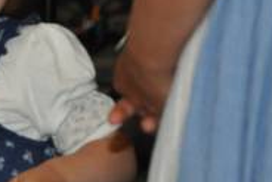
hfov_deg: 1.8
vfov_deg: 1.2
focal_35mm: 1173
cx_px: -6
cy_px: 30
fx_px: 8869
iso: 800
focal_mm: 200
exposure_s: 1/60
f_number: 5.6
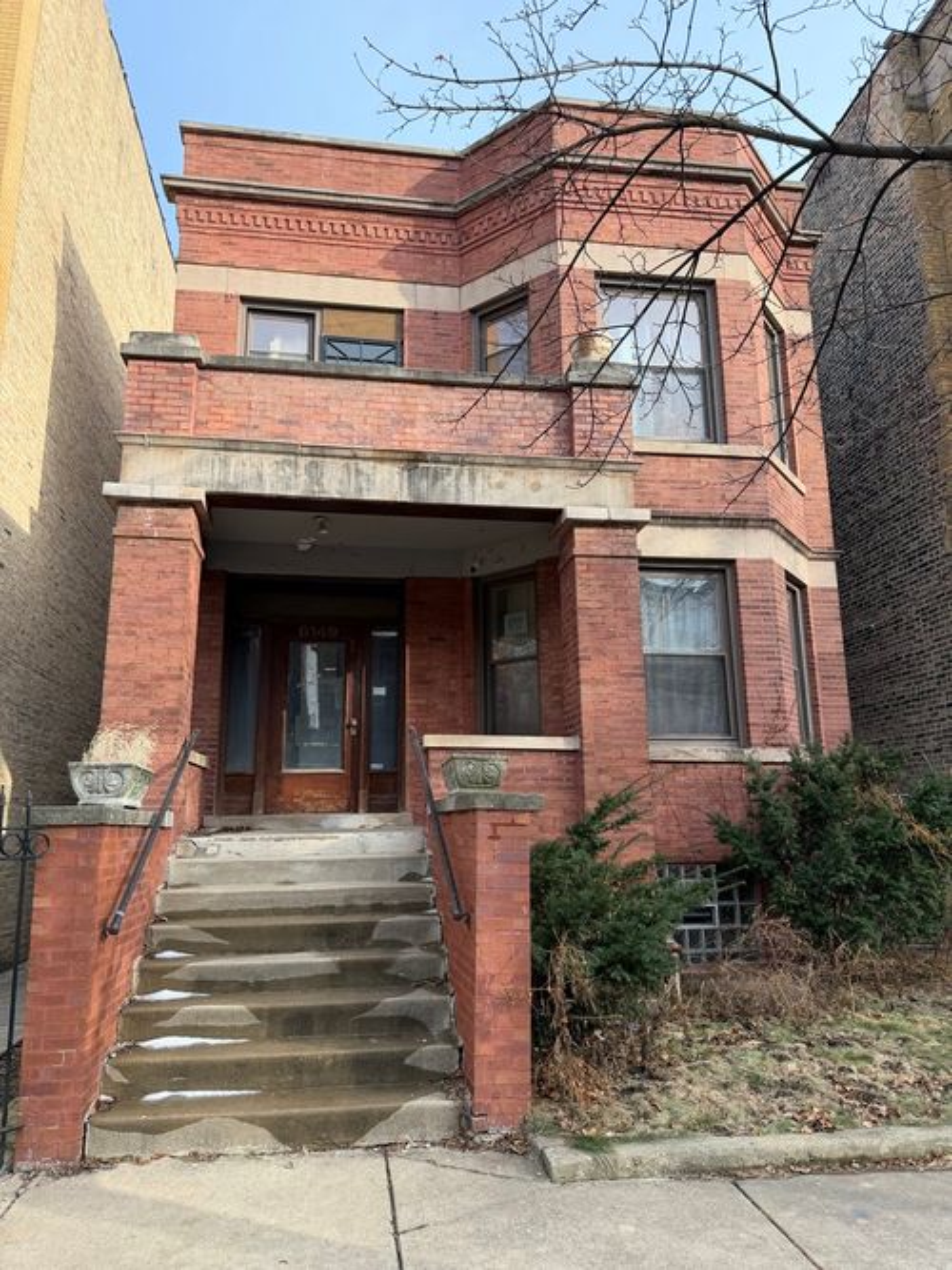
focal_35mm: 24
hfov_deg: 56.8
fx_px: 880
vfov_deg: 71.6
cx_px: 476
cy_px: 635
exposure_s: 1/1174
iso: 100
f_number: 1.78
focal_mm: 6.76
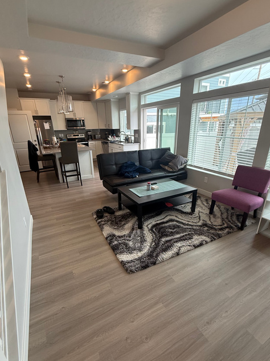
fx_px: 177
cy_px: 192
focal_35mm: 17
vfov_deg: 90.9
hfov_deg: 74.7
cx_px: 130
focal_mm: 2.22
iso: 100
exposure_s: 1/120
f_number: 2.2
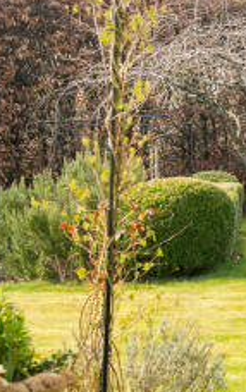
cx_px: 255
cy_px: 193
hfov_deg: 8.7
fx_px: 1616
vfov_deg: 13.8
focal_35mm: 151
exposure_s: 1/500
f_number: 4.5
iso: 320
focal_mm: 33
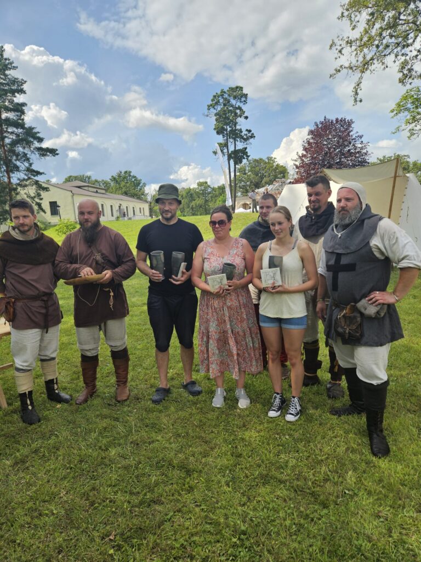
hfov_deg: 58.9
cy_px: 281
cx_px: 210
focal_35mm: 23
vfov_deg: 73.9
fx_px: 373
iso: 25
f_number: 1.8
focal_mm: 5.4
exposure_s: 1/1117
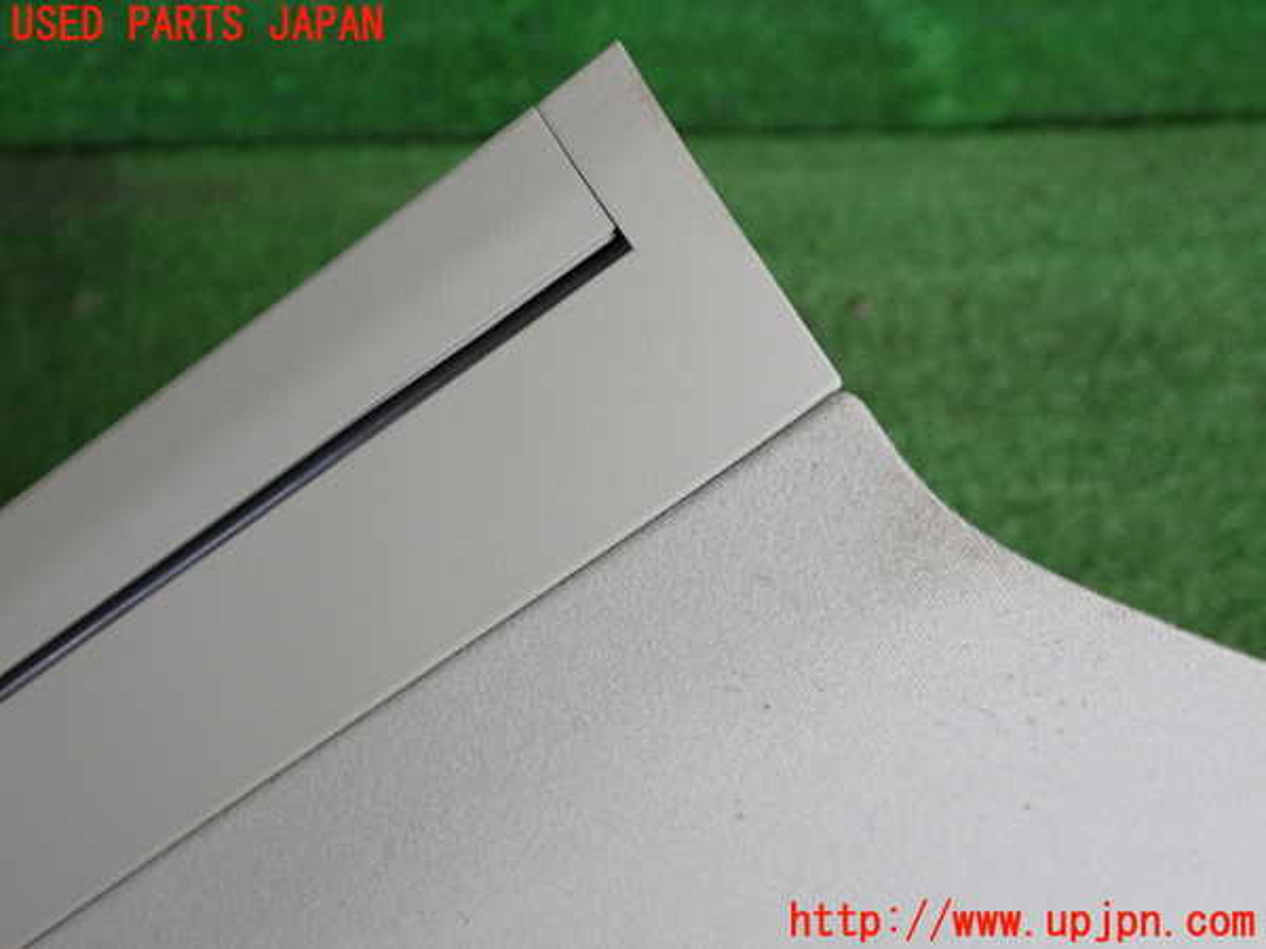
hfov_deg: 40.4
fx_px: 1719
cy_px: 474
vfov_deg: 30.9
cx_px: 633
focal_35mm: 47
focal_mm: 8.4
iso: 200
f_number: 3.1
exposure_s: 1/125
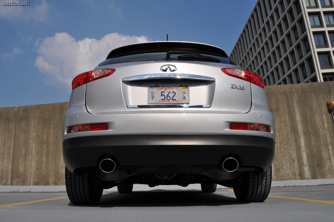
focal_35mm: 33
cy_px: 111
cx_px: 167
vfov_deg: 39.9
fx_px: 306
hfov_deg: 57.3
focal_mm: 22
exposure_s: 1/500
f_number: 11
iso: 200
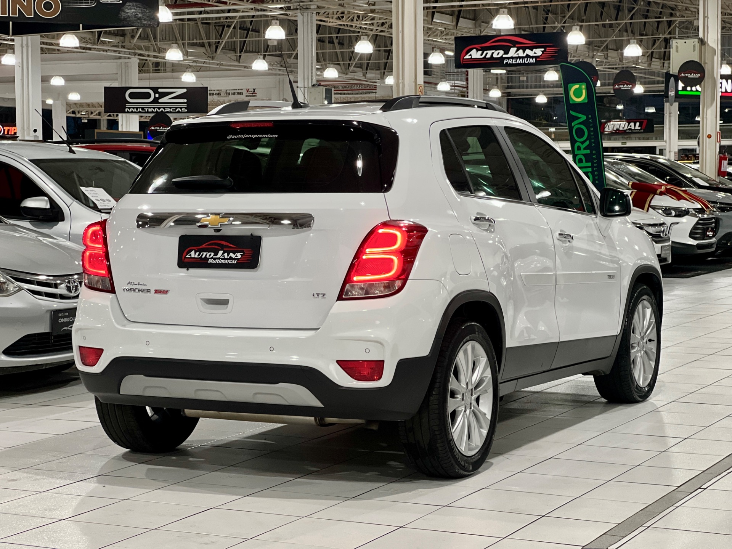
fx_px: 1628
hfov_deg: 25.3
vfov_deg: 19.1
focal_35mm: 77
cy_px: 274
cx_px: 366
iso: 250
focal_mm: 9
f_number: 2.8
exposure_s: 1/40
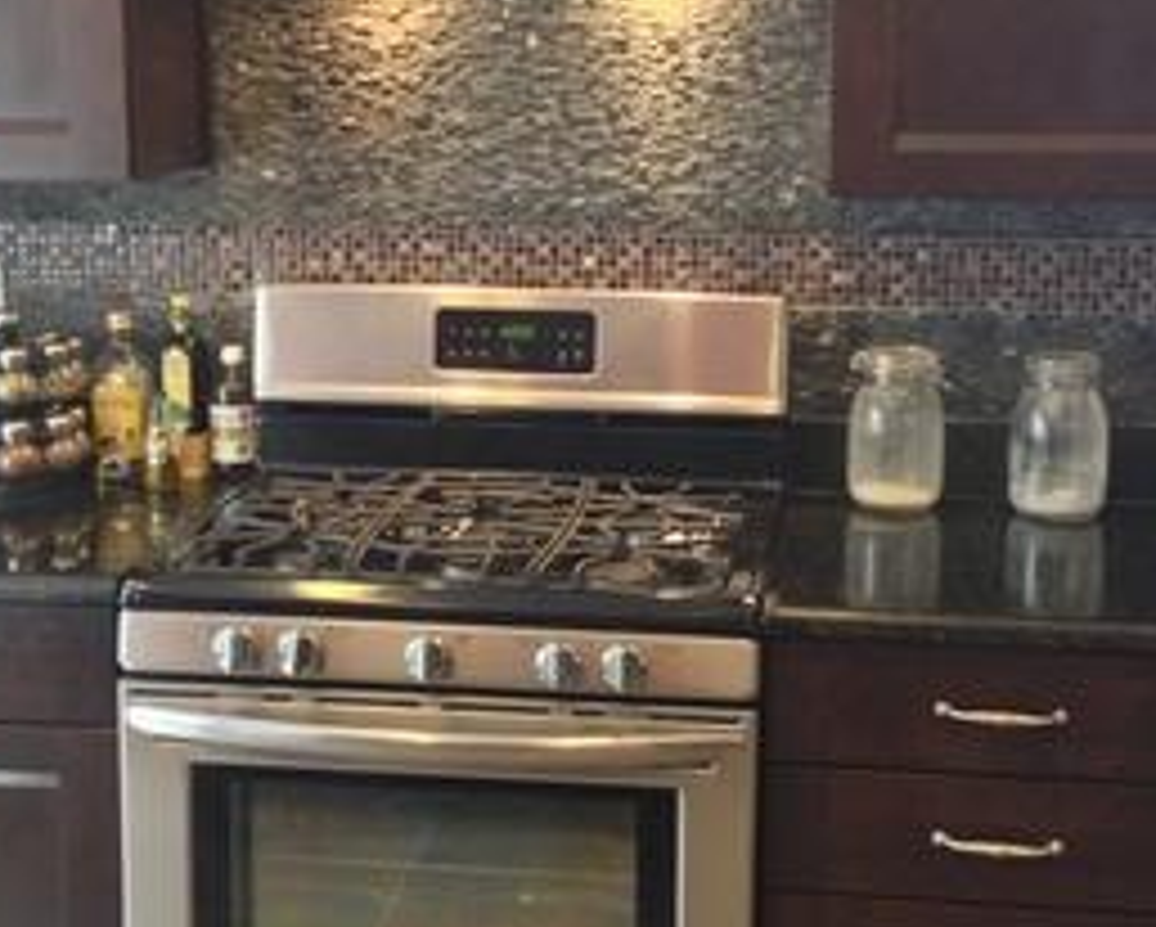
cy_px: 392
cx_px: 585
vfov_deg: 22.5
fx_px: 2328
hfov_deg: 27.9
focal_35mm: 68
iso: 200
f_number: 2.4
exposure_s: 1/20
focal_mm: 4.28
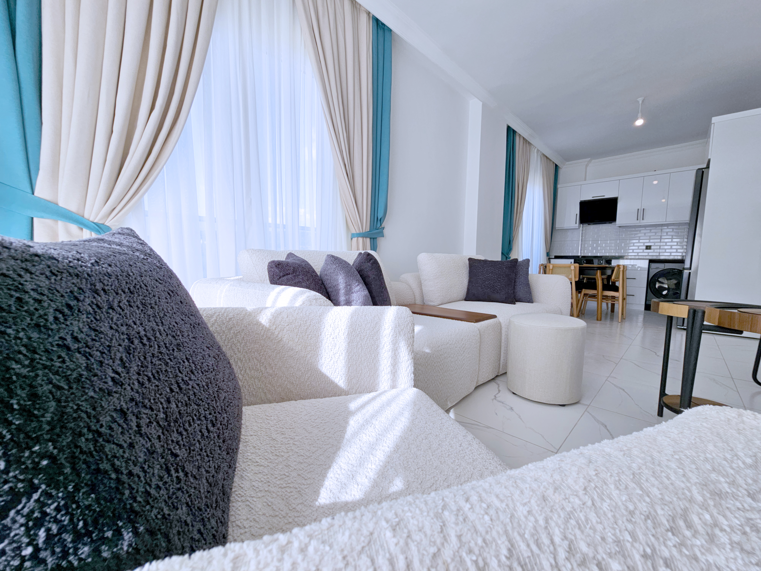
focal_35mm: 13
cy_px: 286
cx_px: 380
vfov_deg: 89.9
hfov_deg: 106.2
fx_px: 286
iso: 50
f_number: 2.2
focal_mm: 2.2
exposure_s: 1/355
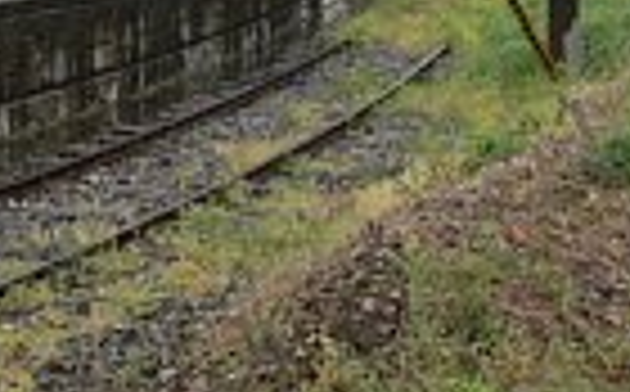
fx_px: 1817
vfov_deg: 11.8
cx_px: -130
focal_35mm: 106
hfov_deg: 18.6
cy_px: -180
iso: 80
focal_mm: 7.4
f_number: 5.6
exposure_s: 1/160
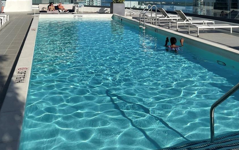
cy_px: -9
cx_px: 114
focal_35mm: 39
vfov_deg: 29.9
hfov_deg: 50.4
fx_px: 254
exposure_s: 1/6494
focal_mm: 4.2
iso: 32
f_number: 1.6
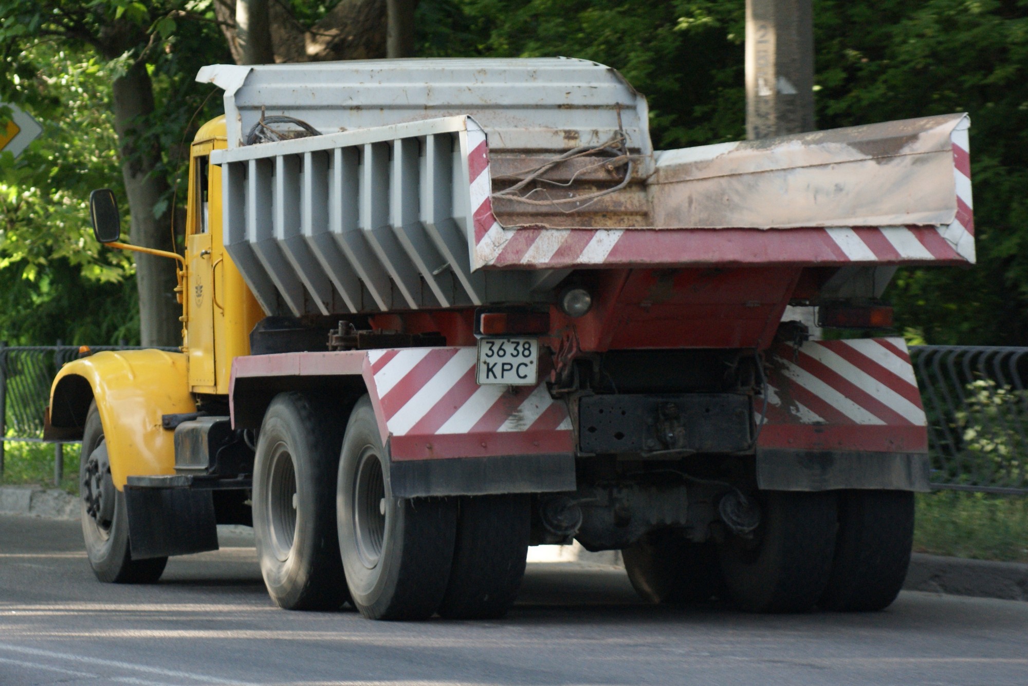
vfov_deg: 8.3
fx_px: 4714
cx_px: 514
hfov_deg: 12.4
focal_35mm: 165
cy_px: 343
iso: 400
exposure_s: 1/200
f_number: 5
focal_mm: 110
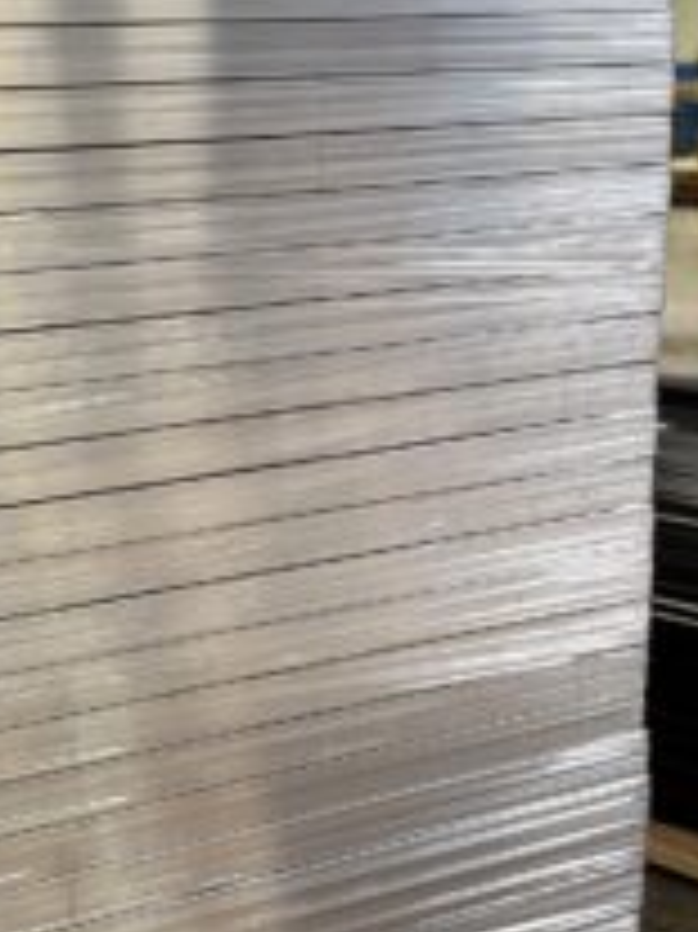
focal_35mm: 83
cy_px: 531
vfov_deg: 23.6
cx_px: 52
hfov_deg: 17.5
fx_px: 2234
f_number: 1.6
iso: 125
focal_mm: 5.1
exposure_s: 1/60
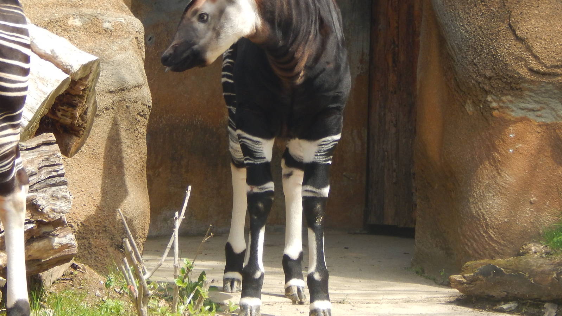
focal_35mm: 308
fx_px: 4590
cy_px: 129
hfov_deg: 7.0
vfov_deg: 3.9
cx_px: 281
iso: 125
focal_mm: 50.1
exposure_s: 1/160
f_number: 5.7
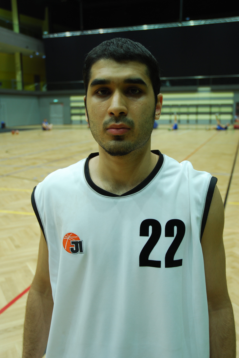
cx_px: 120
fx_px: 372
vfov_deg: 51.2
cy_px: 179
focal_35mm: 38
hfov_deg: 35.6
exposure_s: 1/30
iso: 200
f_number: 3.8
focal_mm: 25
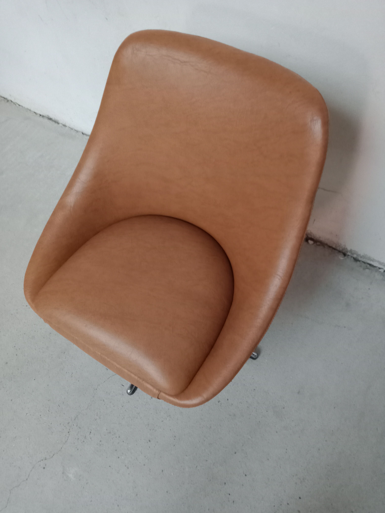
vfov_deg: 65.3
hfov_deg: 51.4
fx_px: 400
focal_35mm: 27
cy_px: 256
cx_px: 192
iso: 1637
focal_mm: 3.54
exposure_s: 1/25
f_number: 2
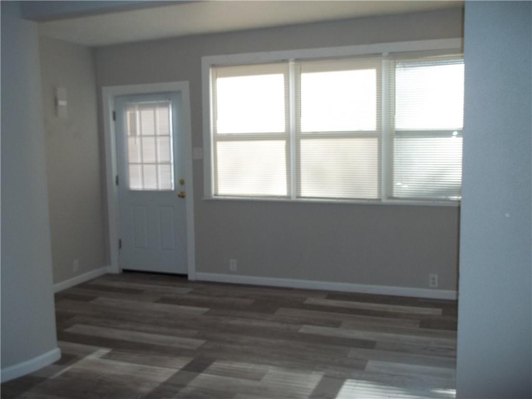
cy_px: 200
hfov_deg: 55.4
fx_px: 507
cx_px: 266
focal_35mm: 33
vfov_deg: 42.9
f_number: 3.3
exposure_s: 1/320
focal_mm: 5.9
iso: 100
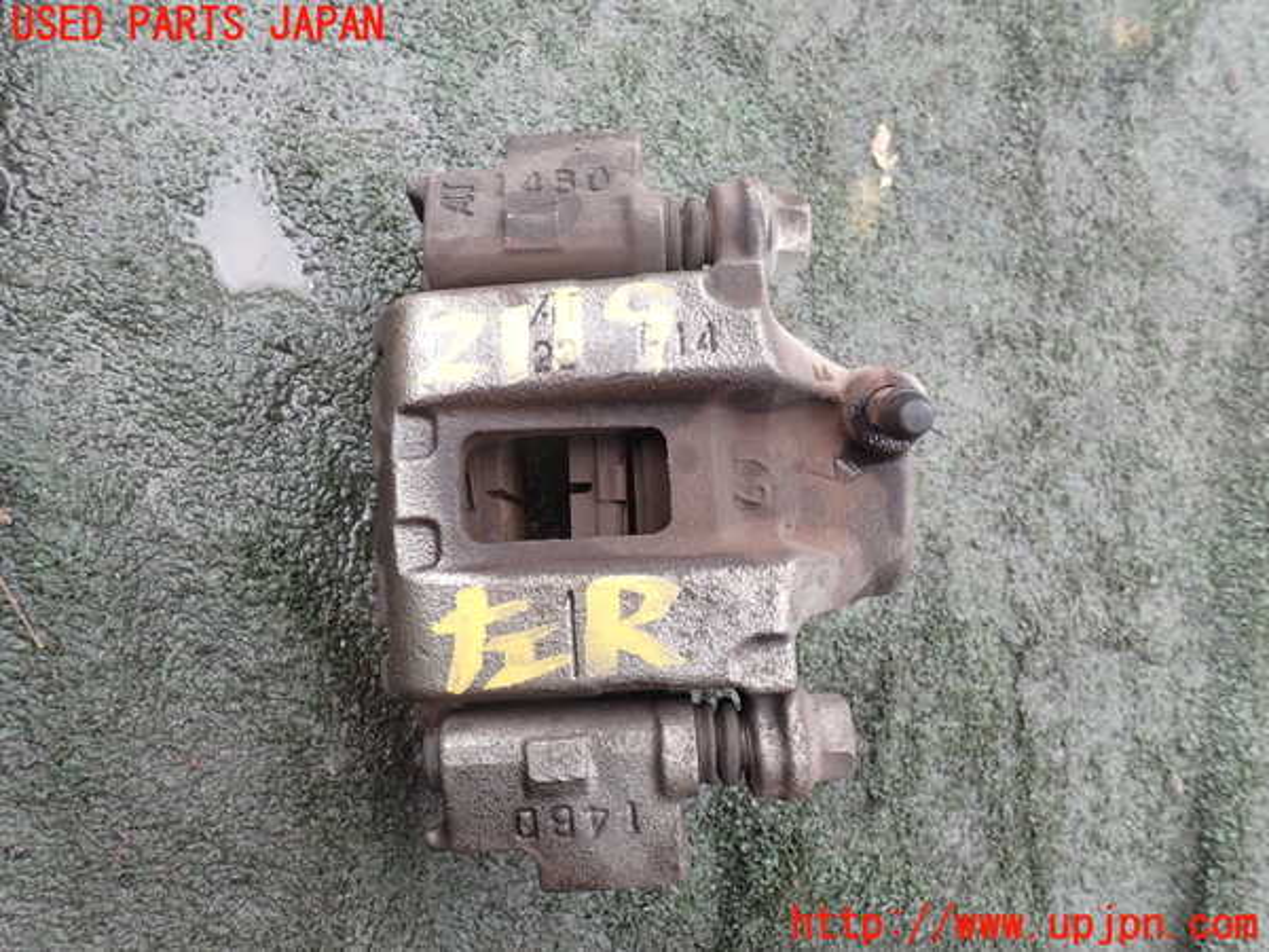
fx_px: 916
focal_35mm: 25
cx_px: 634
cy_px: 476
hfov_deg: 69.4
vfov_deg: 54.9
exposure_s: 1/200
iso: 100
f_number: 2.8
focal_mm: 4.5
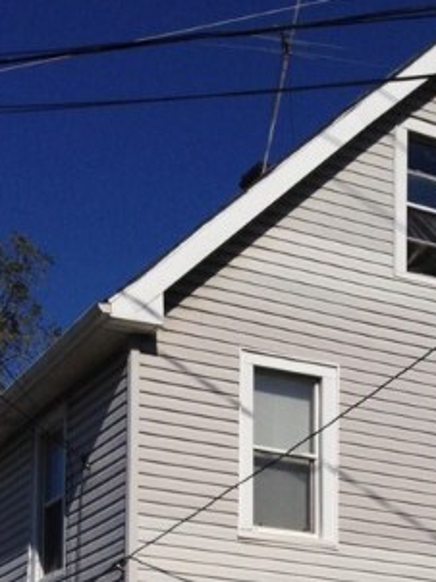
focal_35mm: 84
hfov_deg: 17.5
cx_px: 187
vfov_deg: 21.7
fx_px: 1413
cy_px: 688
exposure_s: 1/5435
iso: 50
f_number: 2.4
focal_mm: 4.12
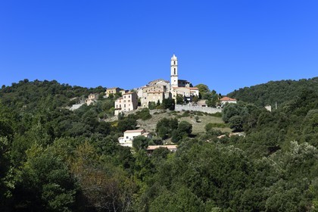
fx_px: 618
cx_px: 159
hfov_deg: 28.8
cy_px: 106
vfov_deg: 19.5
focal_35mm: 70
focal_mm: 70
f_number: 13
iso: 200
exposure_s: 1/250
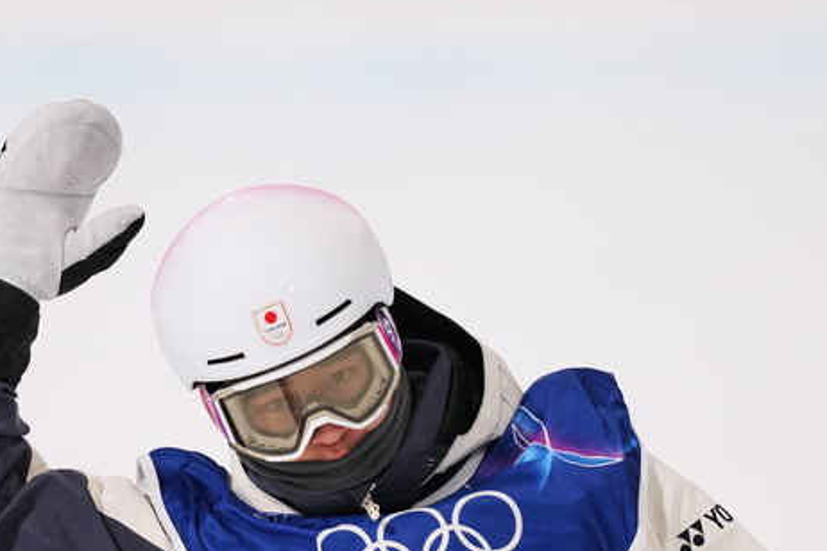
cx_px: 394
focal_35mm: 886
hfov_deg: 2.3
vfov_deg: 1.6
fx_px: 20352
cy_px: 600
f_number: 2.8
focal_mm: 400
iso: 2000
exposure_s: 1/2000
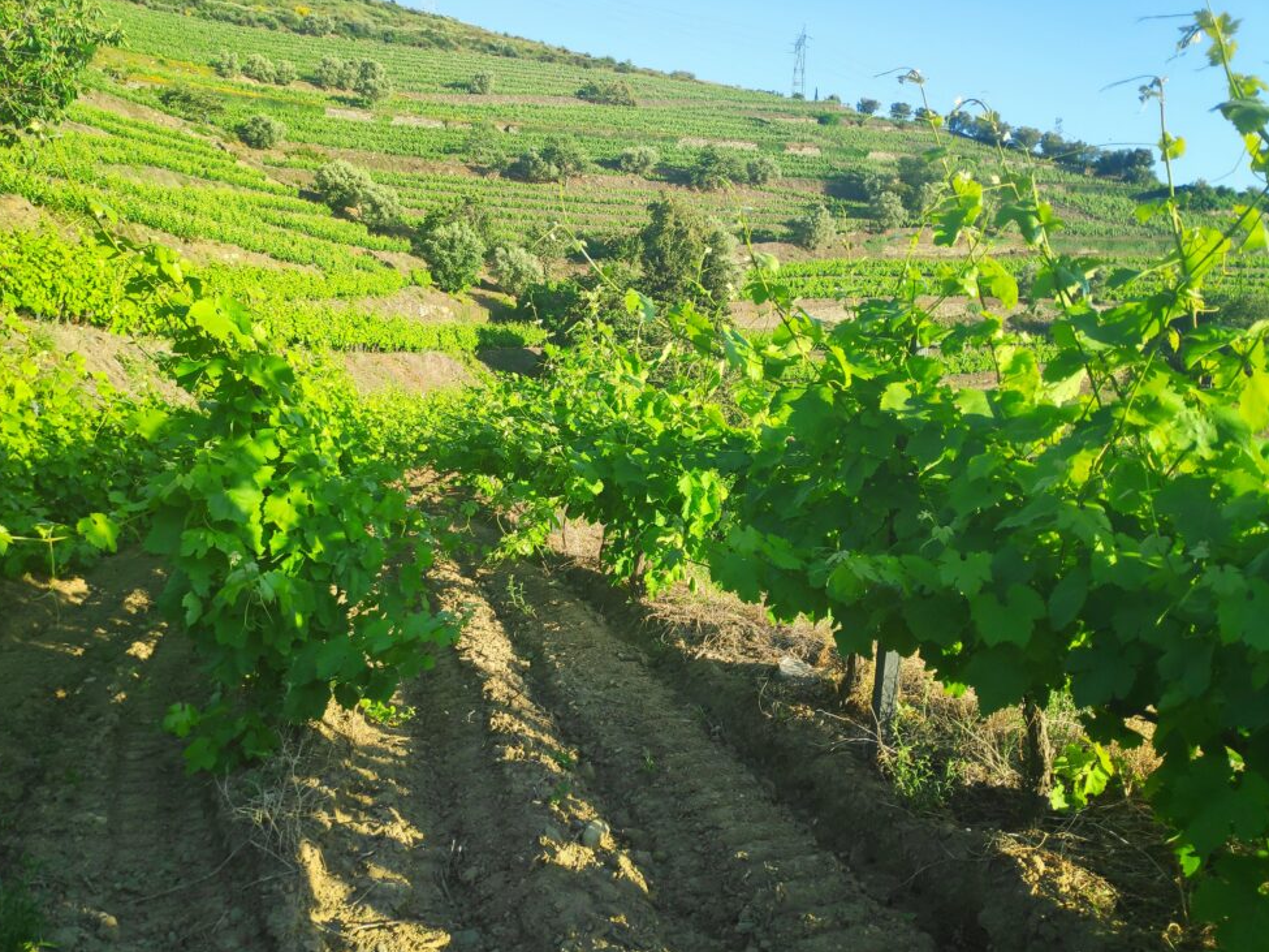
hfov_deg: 79.0
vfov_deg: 63.4
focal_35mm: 21
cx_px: 607
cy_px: 475
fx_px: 770
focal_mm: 3.94
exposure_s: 1/609
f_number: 1.9
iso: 100
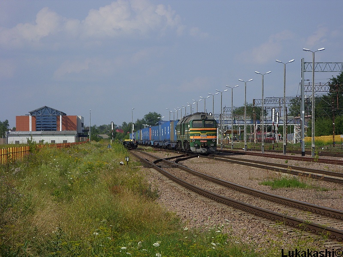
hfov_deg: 12.2
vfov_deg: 9.2
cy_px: 128
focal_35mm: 162
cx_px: 172
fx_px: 1605
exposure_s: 1/478
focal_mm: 26.9
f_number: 7.4
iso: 100
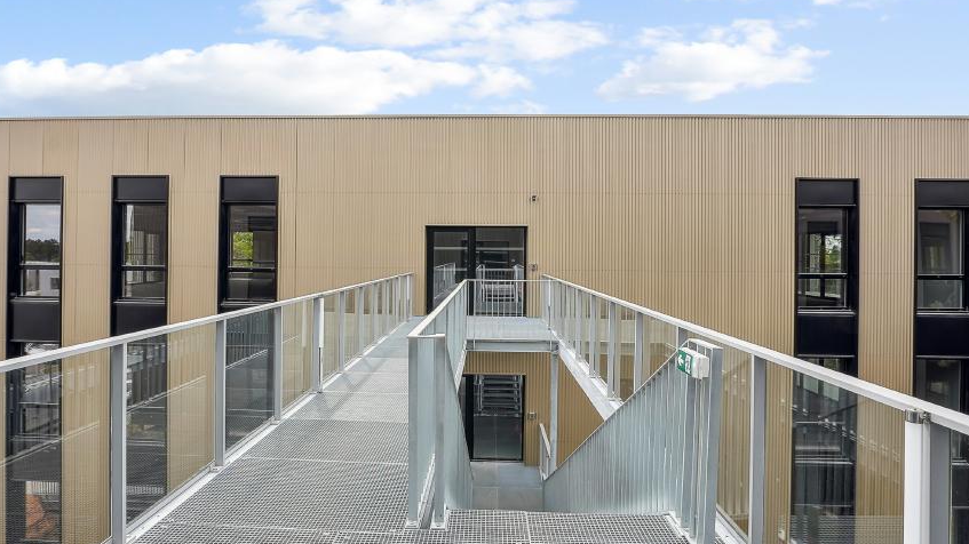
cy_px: 255
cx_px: 463
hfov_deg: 89.5
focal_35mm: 19
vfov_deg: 58.3
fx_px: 488
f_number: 11
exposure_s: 1/60
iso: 100
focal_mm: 12
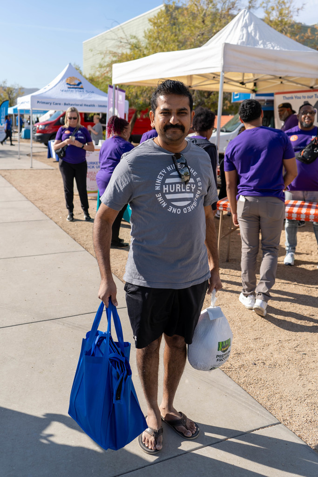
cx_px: 159
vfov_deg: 55.8
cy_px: 238
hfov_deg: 38.9
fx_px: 450
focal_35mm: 34
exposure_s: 1/640
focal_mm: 34
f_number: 4.5
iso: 100
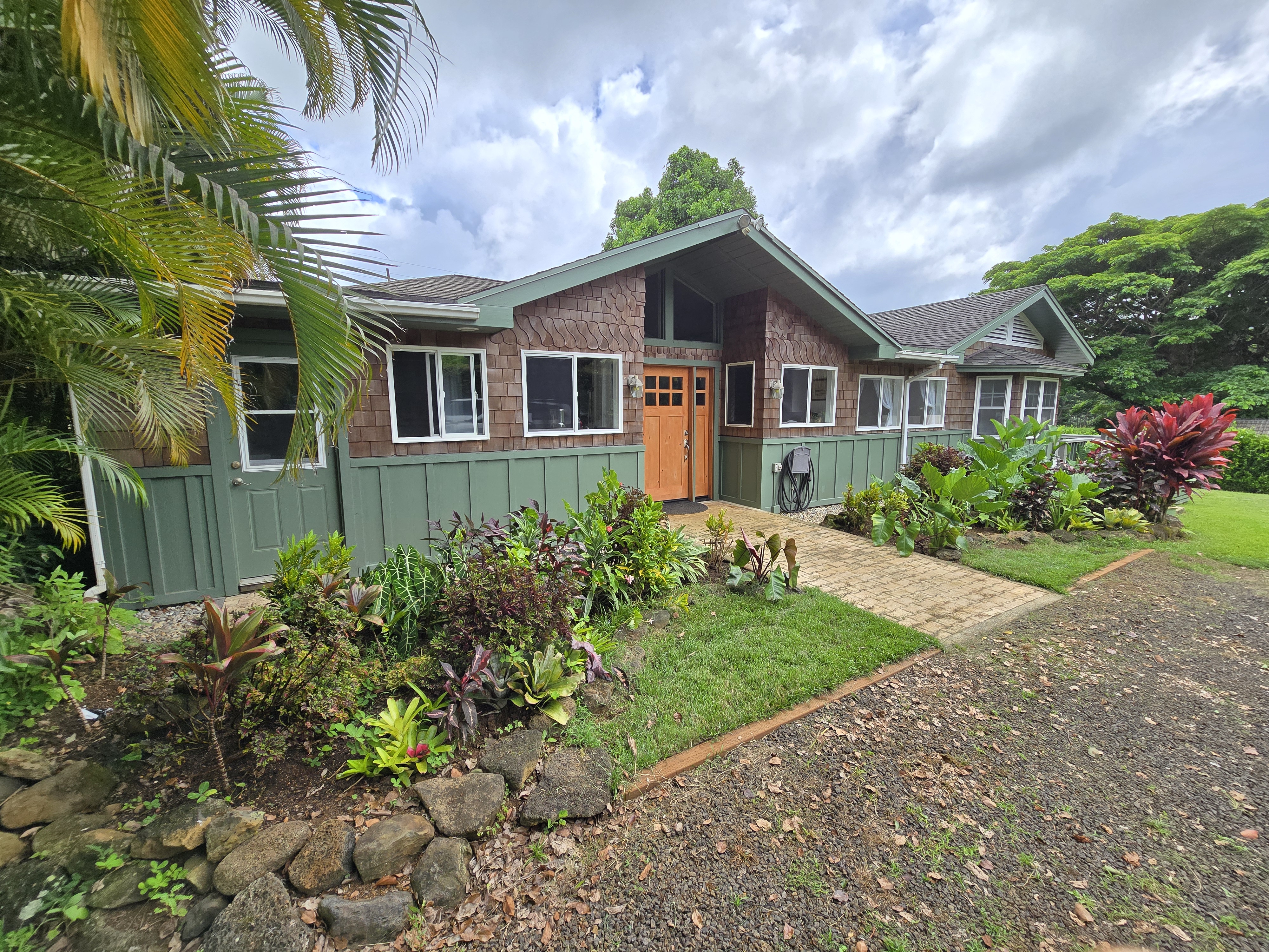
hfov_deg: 106.2
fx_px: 477
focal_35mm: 13
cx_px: 634
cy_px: 476
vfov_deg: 89.9
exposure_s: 1/655
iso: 50
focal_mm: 2.2
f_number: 2.2
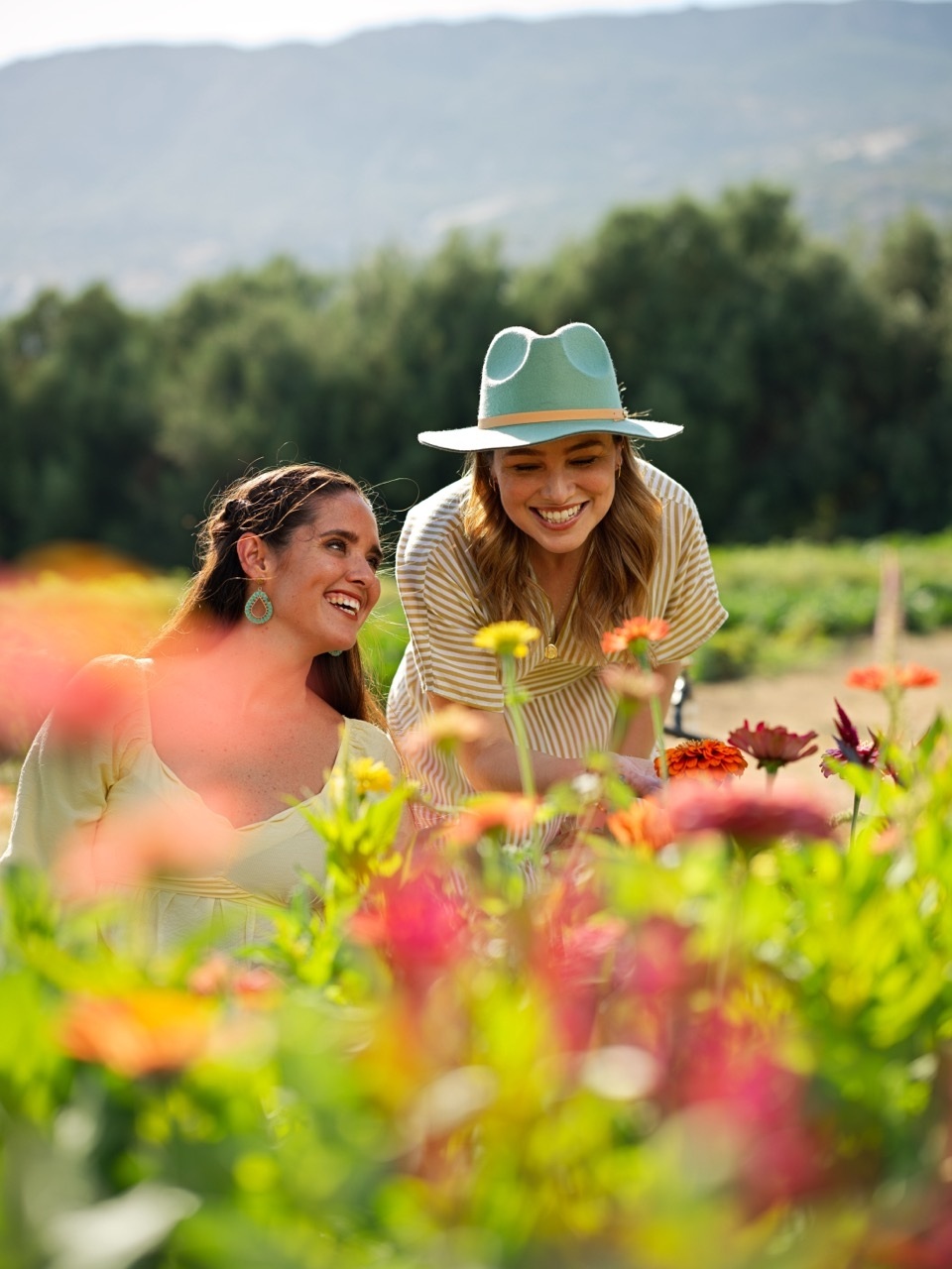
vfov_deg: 30.7
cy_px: 634
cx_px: 476
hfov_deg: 23.3
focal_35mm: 63
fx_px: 2310
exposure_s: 1/320
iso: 64
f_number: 2.8
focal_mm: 80
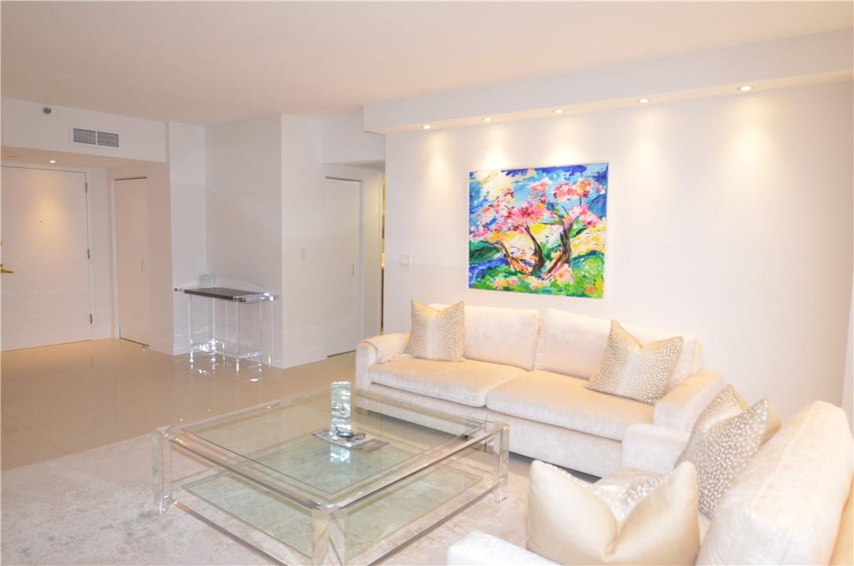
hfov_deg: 73.9
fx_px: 568
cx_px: 427
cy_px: 283
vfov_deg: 52.9
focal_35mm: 24
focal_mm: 16
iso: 800
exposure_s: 1/60
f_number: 4
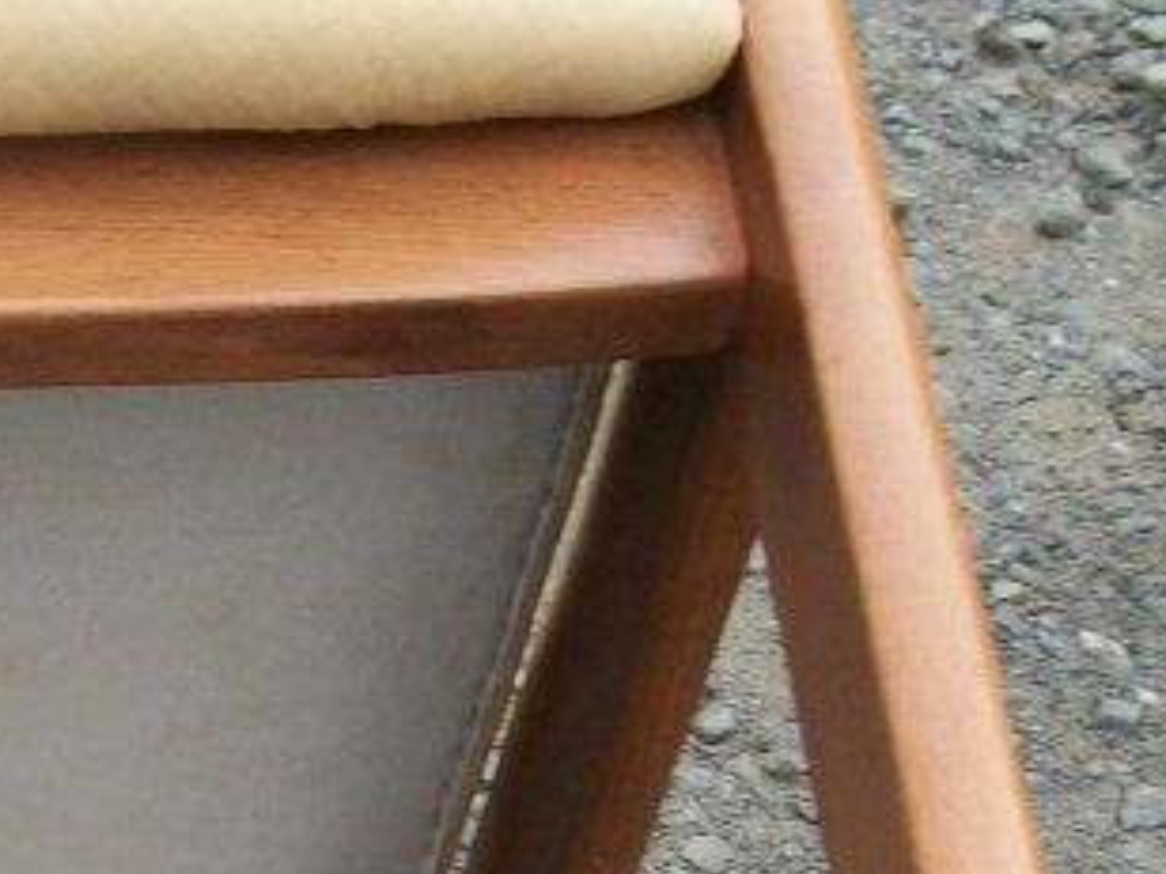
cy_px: 1332
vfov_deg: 10.7
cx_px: -568
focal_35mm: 133
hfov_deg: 13.9
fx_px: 4480
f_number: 8.8
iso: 80
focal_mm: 5.7
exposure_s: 1/50
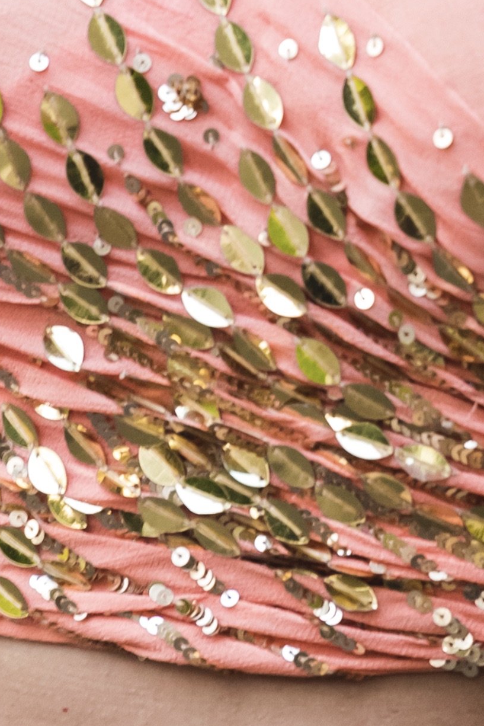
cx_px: 518
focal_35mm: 969
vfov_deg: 2.1
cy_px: -268
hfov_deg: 1.4
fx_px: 19534
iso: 1000
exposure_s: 1/200
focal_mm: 200
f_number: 2.8
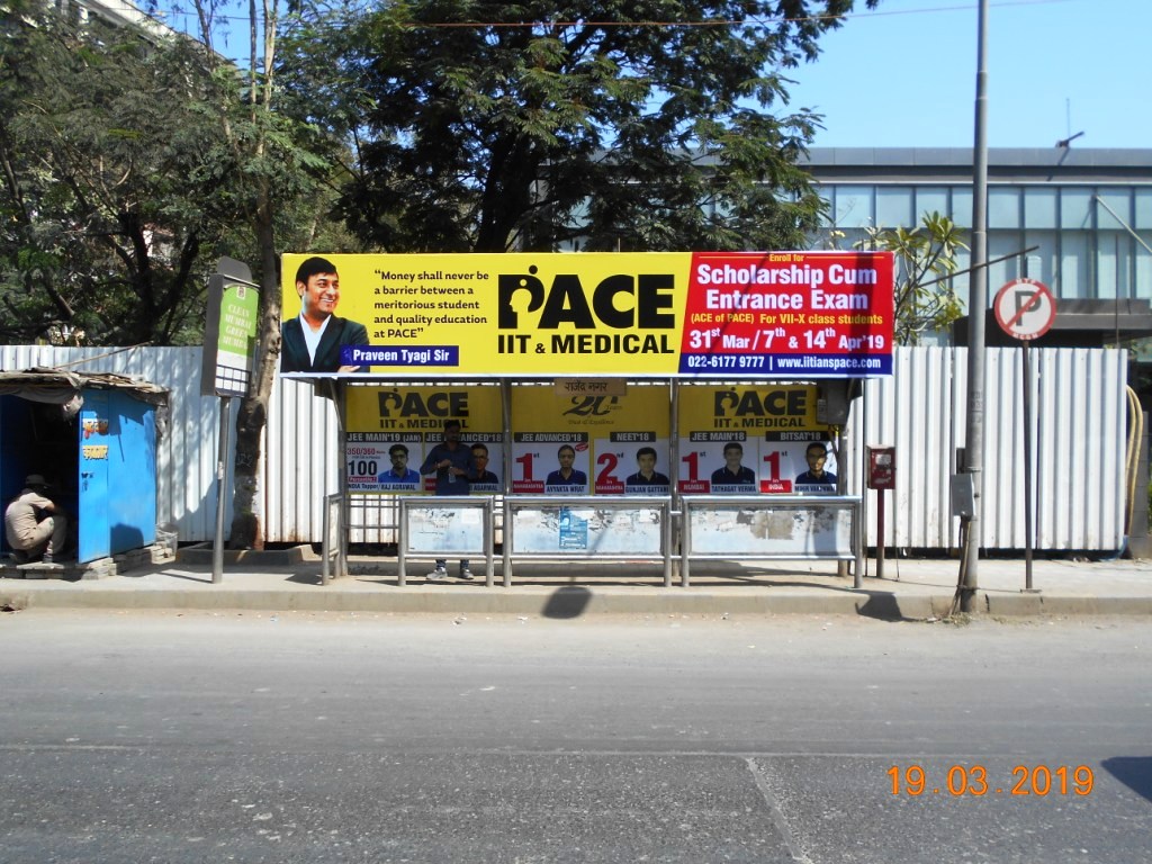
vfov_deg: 46.8
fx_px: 998
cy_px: 432
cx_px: 576
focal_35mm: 30
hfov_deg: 60.0
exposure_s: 1/640
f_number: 3.4
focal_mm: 5.1
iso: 80
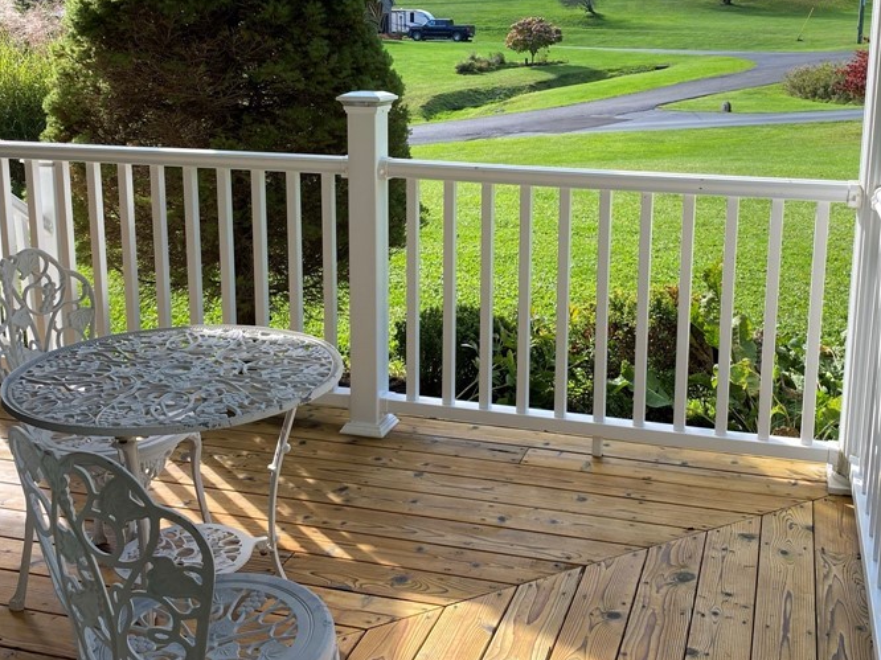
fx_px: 1018
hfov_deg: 46.6
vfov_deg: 35.6
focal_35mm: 40
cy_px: 224
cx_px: 519
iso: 32
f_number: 1.8
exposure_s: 1/685
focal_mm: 4.25
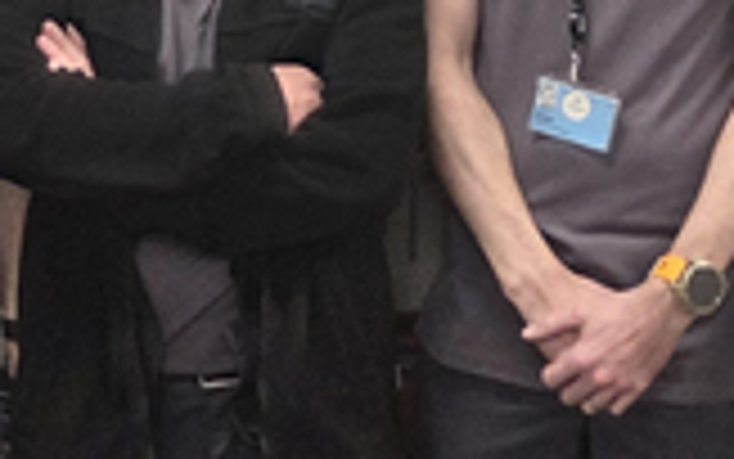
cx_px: 518
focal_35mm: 150
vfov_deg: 8.7
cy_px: 320
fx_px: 3002
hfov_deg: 13.9
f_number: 1.8
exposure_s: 1/100
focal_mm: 5.4
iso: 320
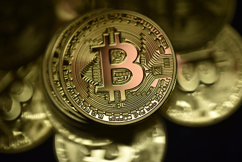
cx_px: 121
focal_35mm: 105
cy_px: 81
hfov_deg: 19.4
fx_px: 706
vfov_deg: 13.1
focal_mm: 105
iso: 200
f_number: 4
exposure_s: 1/250
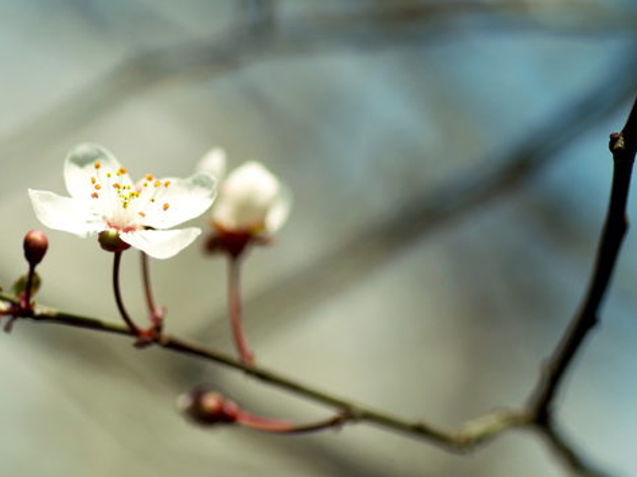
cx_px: 281
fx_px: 3016
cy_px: 229
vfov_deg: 9.0
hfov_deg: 12.1
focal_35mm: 164
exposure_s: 1/2500
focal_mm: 90
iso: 400
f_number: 3.2
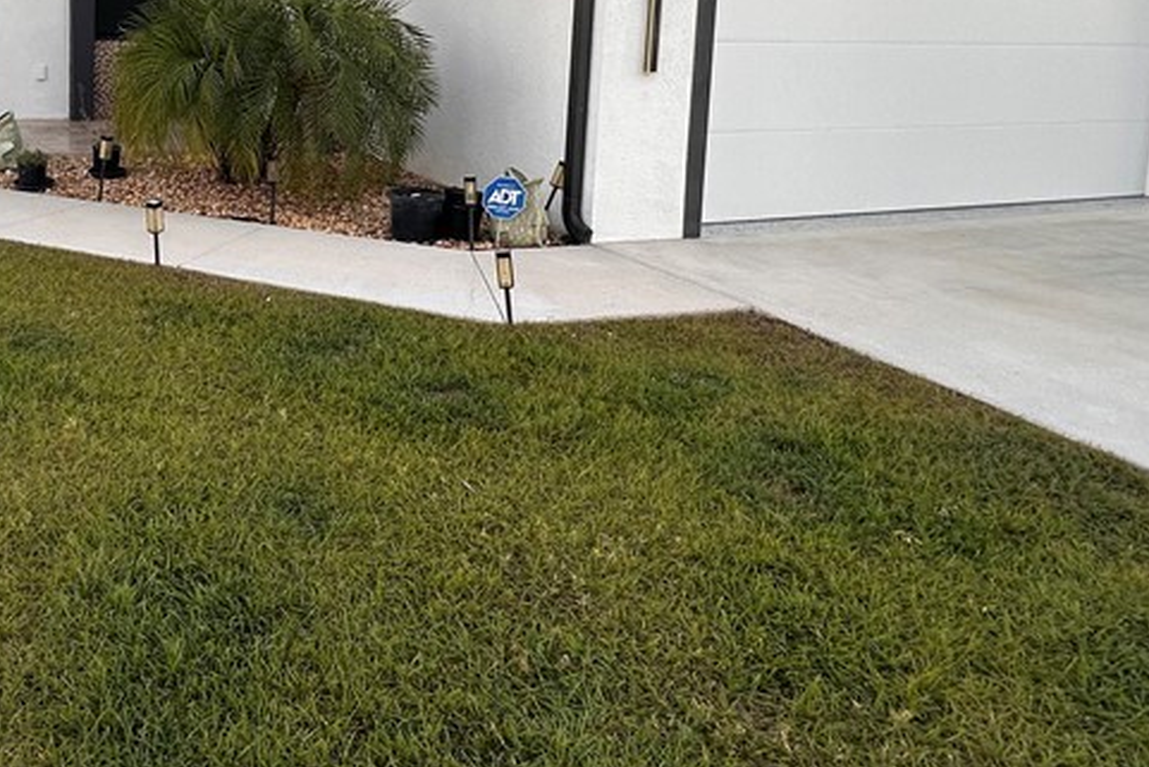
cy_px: 98
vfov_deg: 39.7
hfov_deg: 56.2
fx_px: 990
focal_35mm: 31
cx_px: 239
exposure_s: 1/100
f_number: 2.2
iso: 40
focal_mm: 2.22
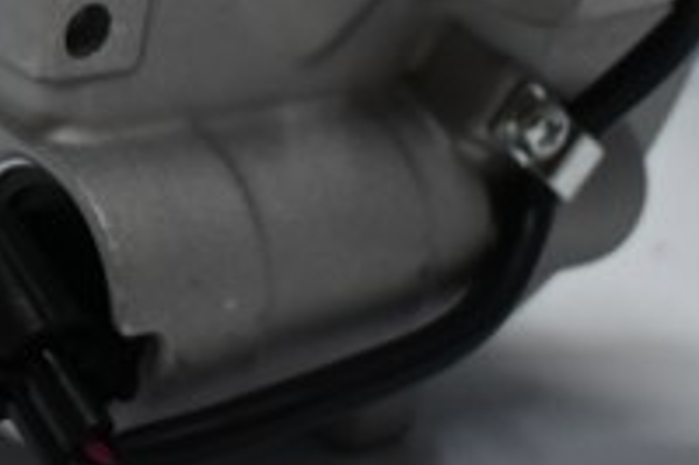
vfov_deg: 8.8
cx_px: -227
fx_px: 2910
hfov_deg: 13.2
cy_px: -355
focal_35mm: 150
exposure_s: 1/125
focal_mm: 25
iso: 800
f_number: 4.2
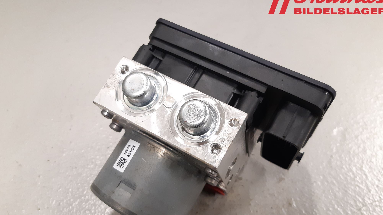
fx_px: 295
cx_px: 190
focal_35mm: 29
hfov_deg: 66.1
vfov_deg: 40.0
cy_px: 129
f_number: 1.7
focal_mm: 3.93
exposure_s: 1/50
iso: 200
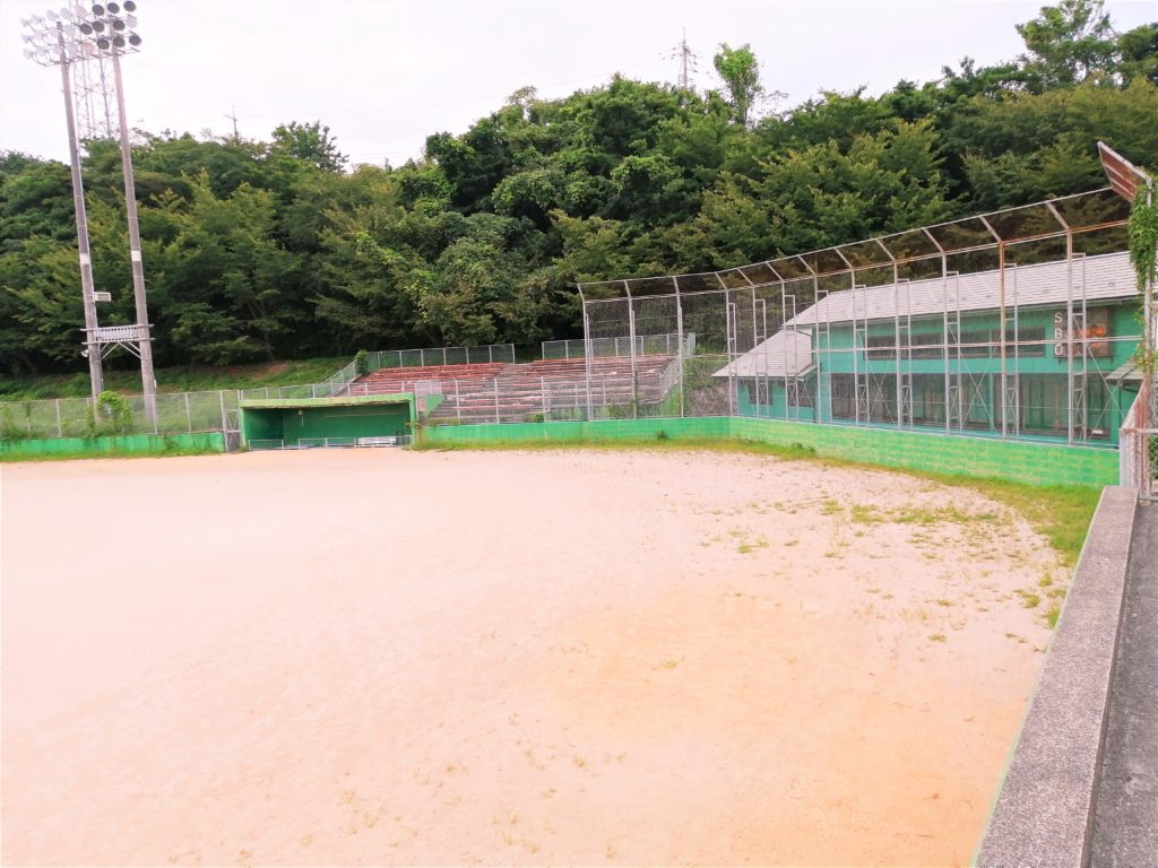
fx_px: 903
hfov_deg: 65.3
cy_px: 434
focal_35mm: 27
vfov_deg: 51.4
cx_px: 579
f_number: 1.8
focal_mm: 3.62
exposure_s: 1/537
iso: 50
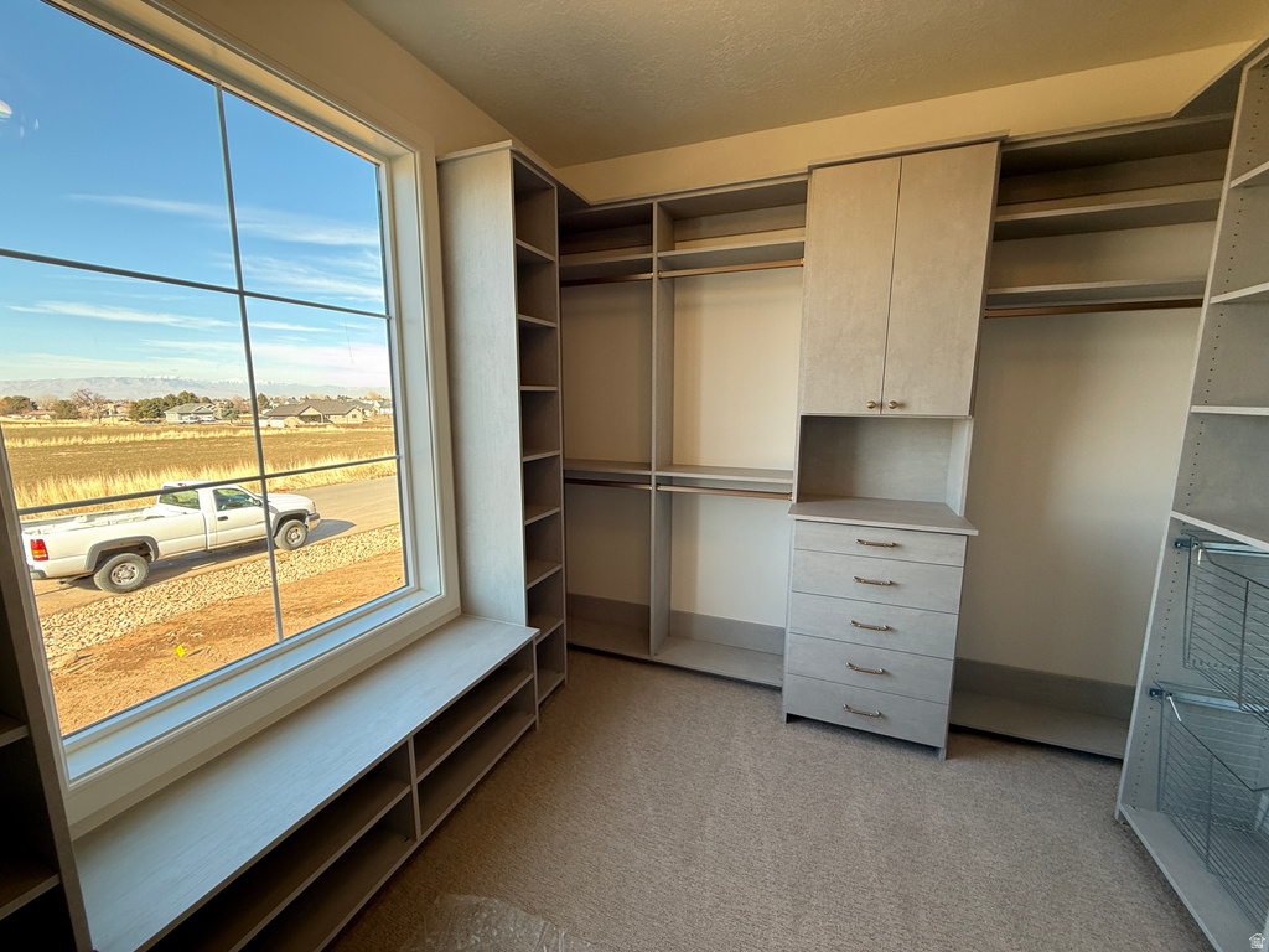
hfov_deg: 102.1
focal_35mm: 14
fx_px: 513
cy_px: 476
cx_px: 634
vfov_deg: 85.7
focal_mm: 2.22
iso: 100
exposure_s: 1/120
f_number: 2.2
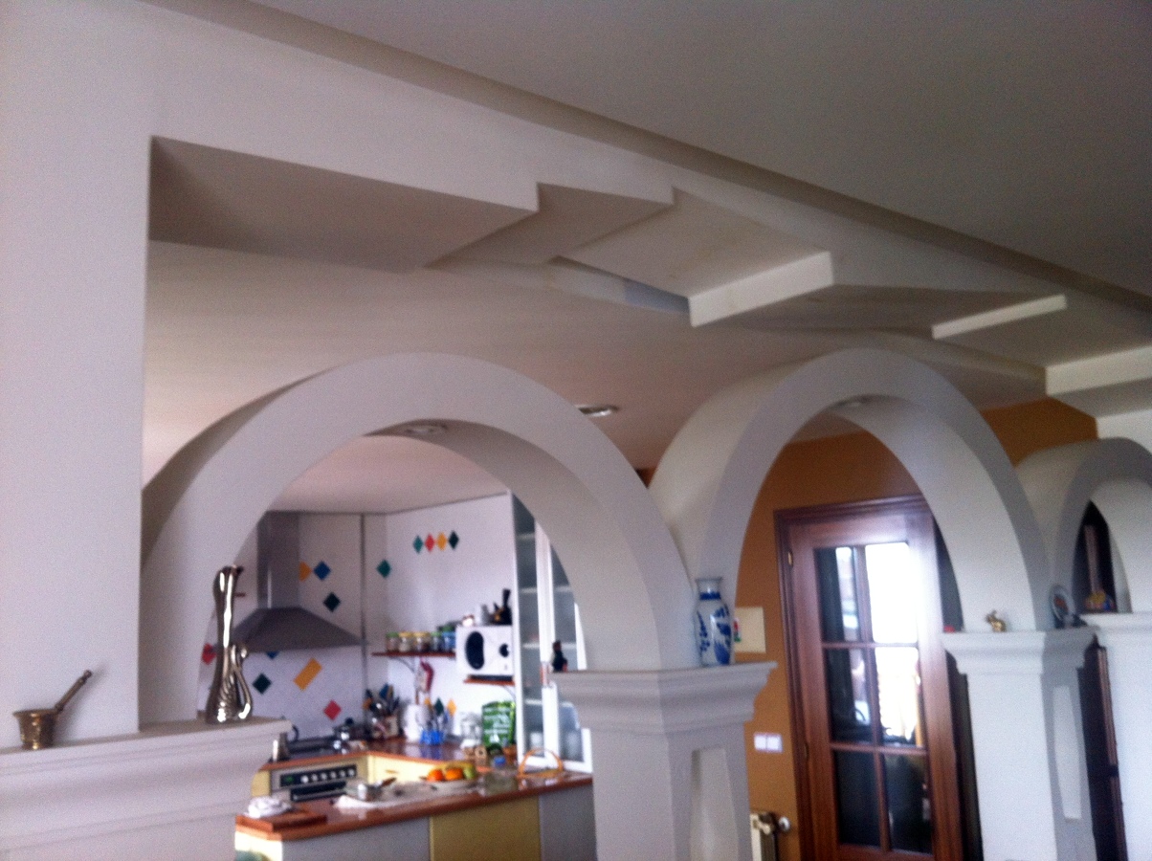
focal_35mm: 35
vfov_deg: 40.6
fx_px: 1163
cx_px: 576
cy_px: 430
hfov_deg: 52.7
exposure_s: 1/17
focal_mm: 3.85
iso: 100
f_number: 2.8
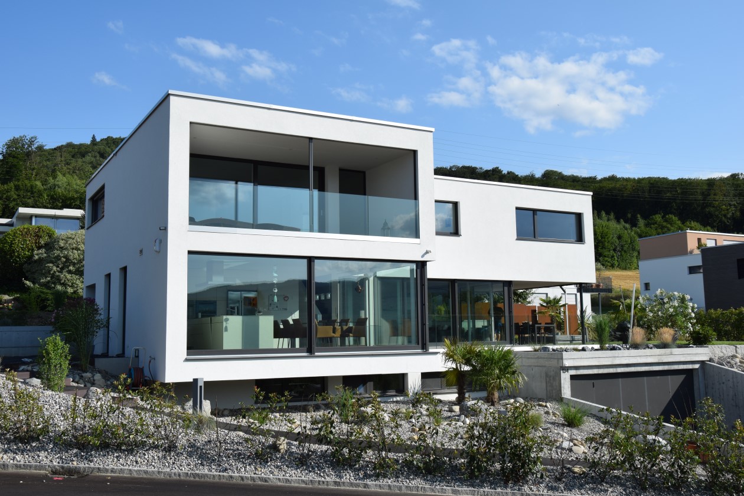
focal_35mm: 36
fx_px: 744
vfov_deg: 36.9
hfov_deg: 53.1
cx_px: 372
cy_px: 248
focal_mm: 24
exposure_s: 1/400
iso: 200
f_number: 10
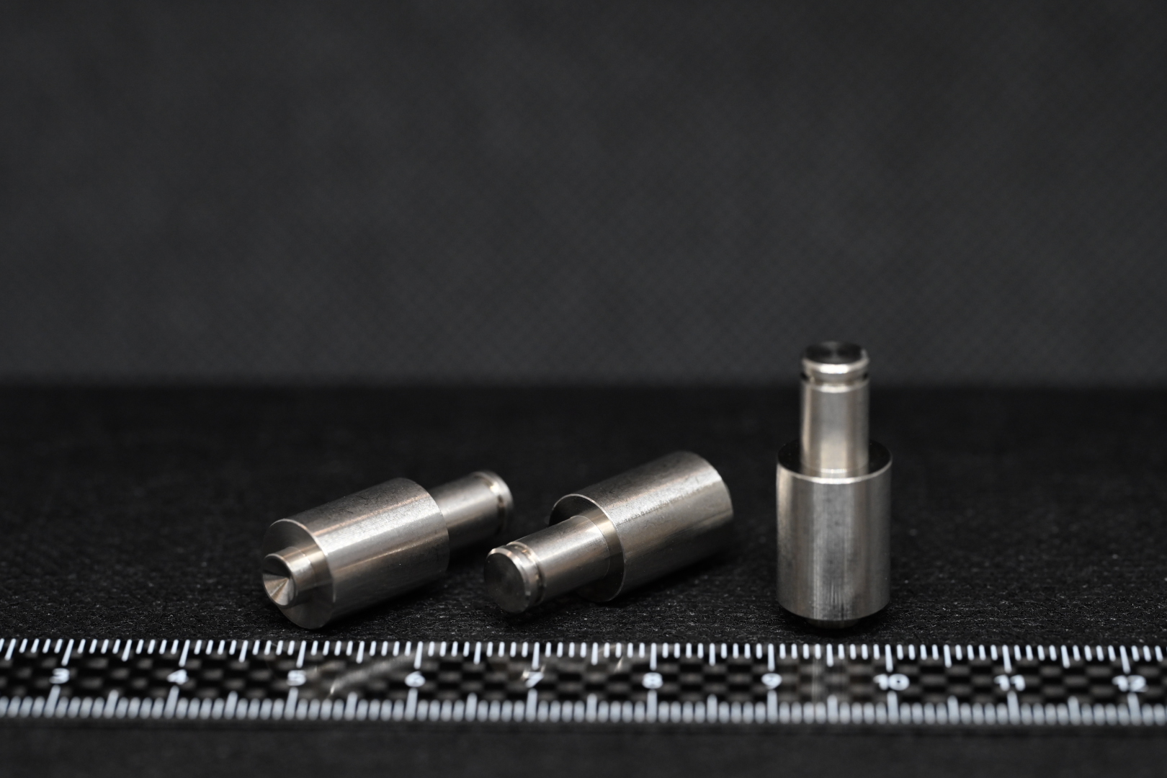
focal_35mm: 105
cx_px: 584
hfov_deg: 19.5
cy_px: 389
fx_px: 3403
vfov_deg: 13.0
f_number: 8
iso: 1100
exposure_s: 1/125
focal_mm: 105
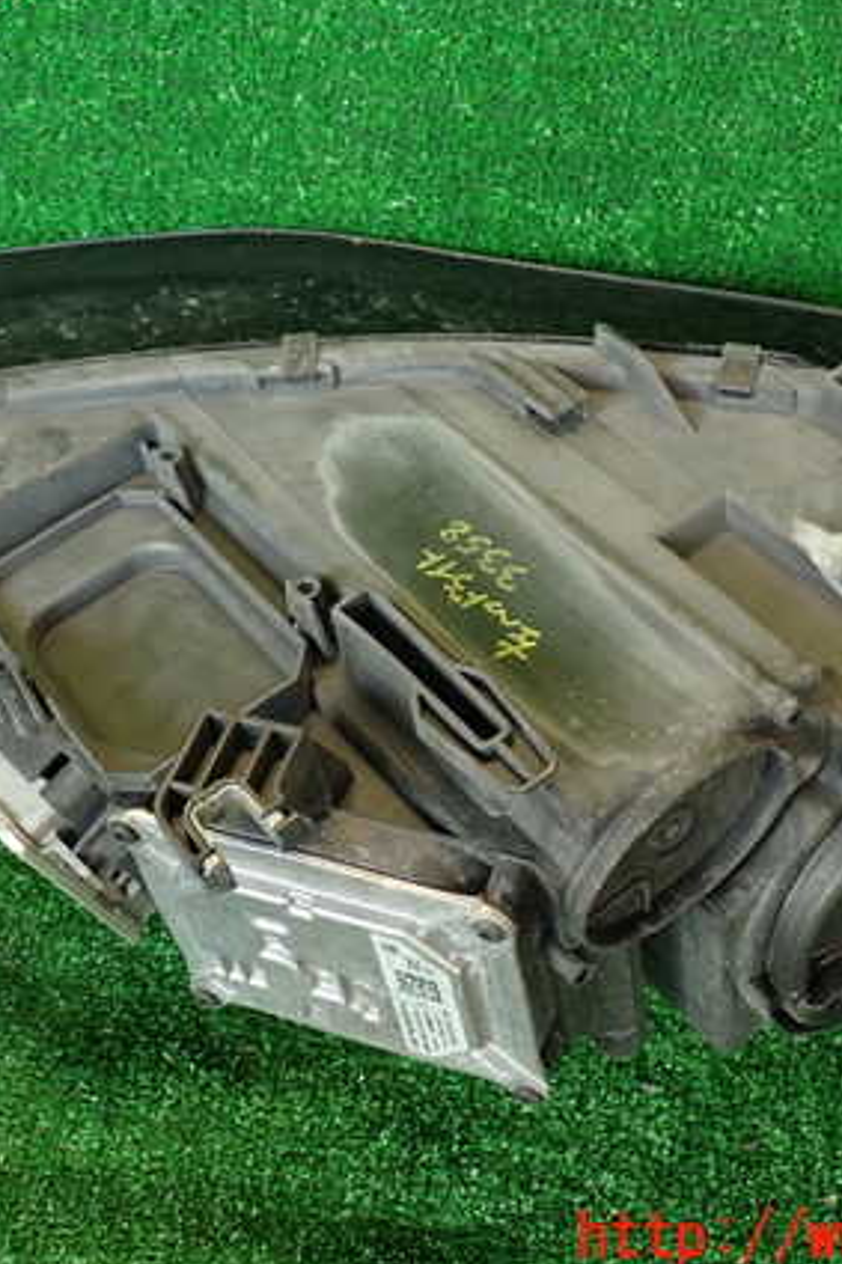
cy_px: 607
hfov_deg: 28.6
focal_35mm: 47
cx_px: 357
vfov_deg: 41.9
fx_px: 1650
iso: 200
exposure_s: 1/50
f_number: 2.4
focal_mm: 5.79
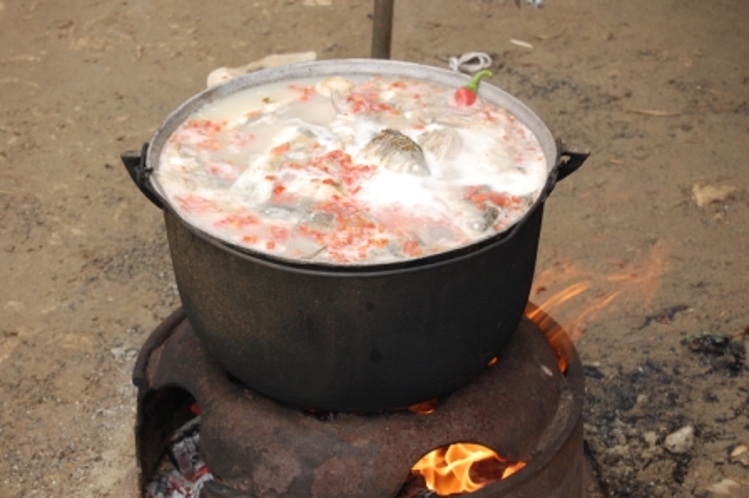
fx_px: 1622
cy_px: 249
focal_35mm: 78
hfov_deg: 26.0
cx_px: 374
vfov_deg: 17.5
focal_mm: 52
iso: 800
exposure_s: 1/320
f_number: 5.6
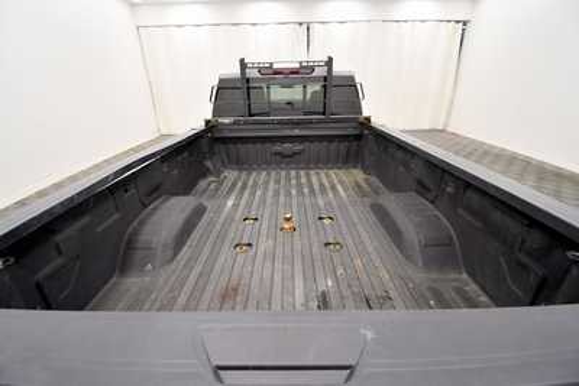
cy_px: 193
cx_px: 290
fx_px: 241
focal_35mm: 15
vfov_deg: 77.4
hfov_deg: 100.4
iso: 800
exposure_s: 1/125
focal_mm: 10
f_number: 4.5
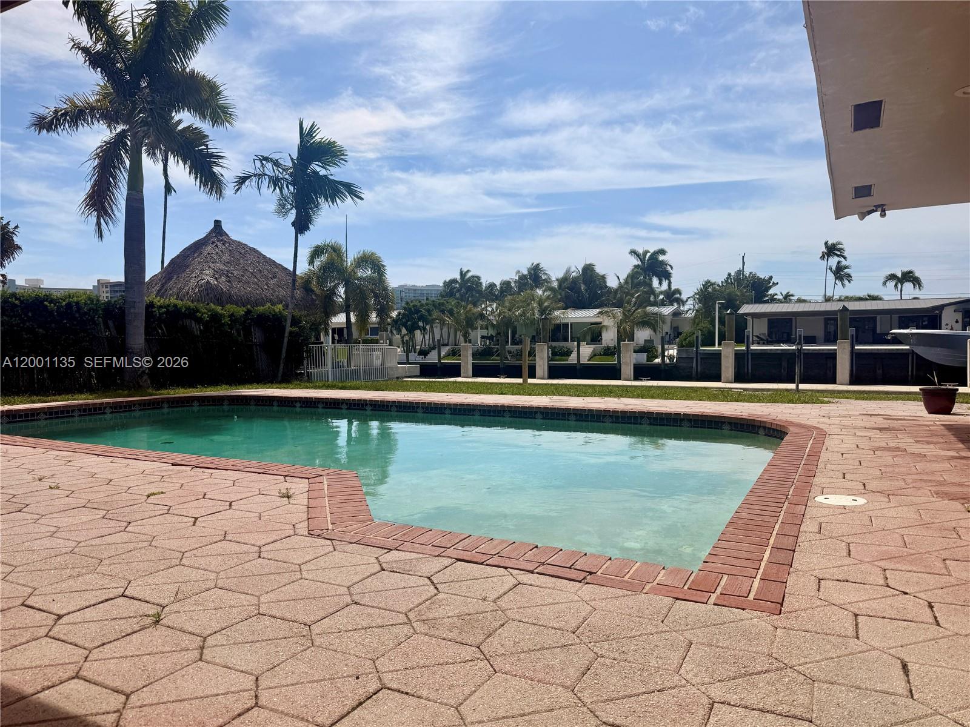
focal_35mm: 24
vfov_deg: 56.8
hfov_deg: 71.6
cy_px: 364
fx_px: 673
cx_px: 485
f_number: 1.78
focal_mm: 6.76
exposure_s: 1/10309
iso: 80
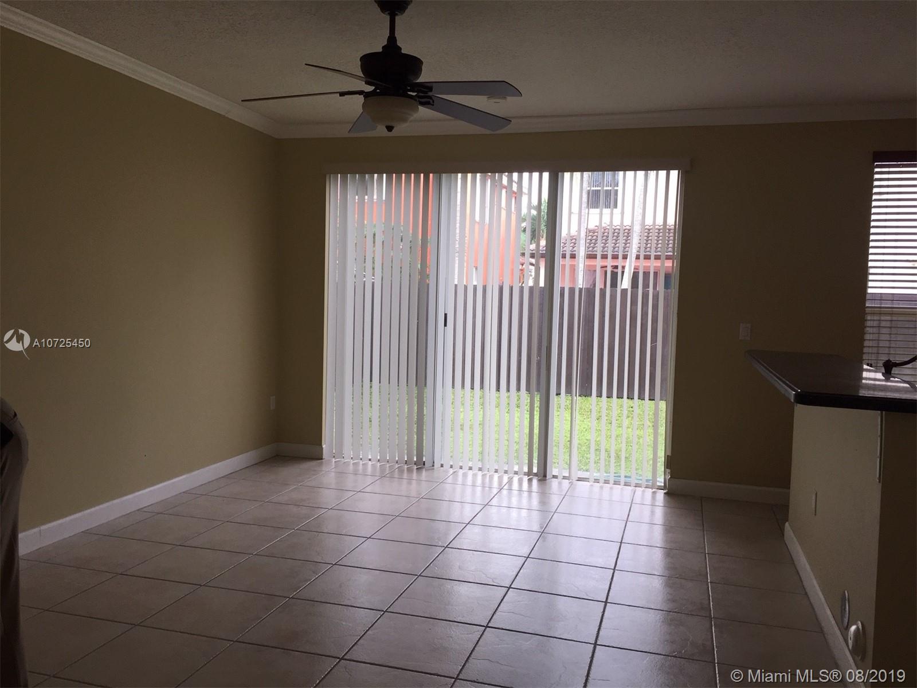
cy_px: 344
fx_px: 768
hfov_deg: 61.7
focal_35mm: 29
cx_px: 458
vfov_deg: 48.2
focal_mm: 4.15
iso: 50
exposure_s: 1/120
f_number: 2.2
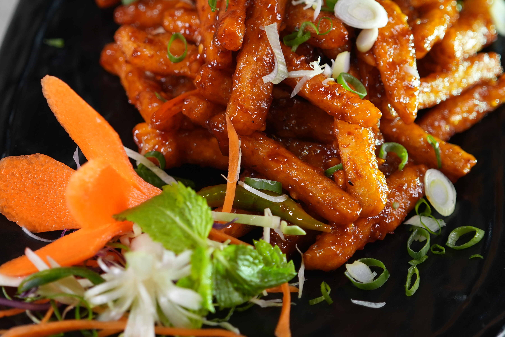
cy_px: 93
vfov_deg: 4.9
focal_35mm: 282
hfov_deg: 7.3
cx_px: 253
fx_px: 3956
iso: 800
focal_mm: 145
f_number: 4
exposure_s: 1/160
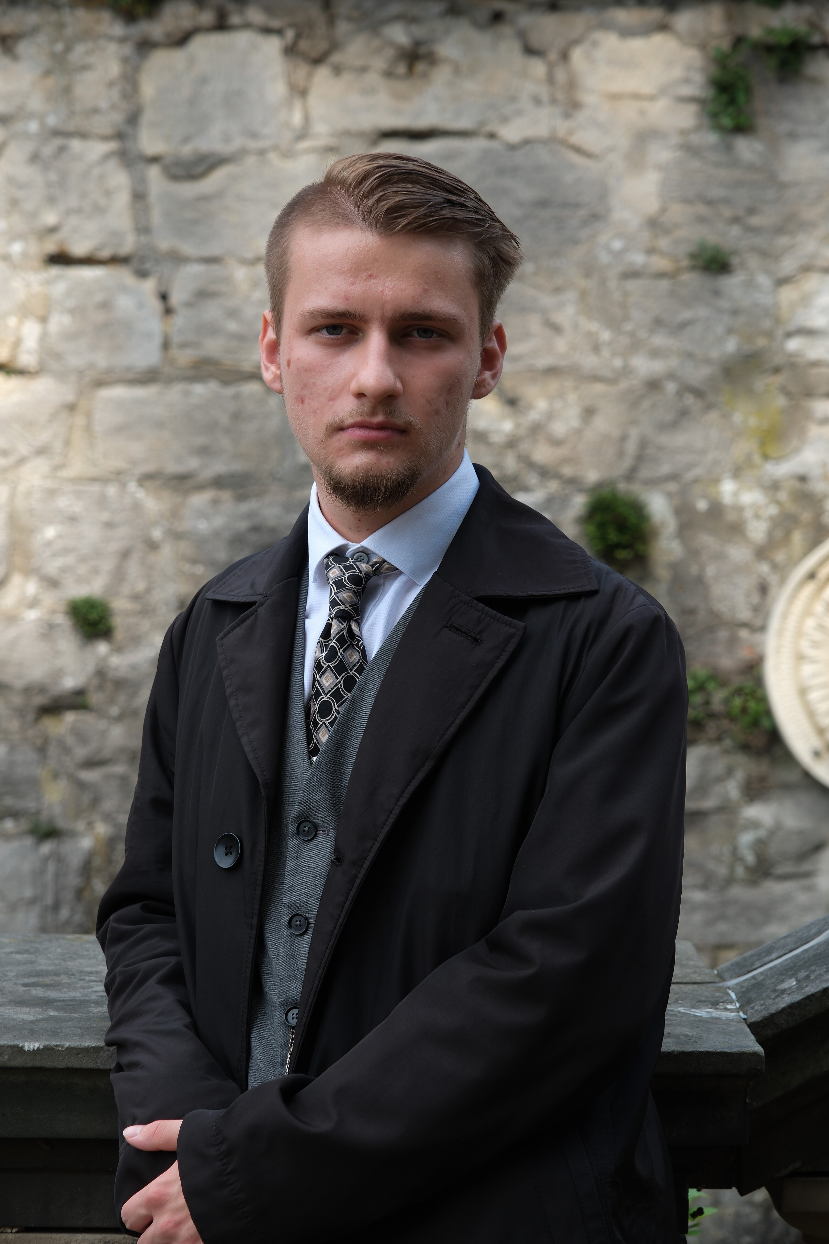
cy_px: 622
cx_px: 414
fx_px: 4145
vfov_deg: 17.1
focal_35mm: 120
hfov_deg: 11.4
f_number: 5.6
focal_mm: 80
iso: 160
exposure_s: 1/125
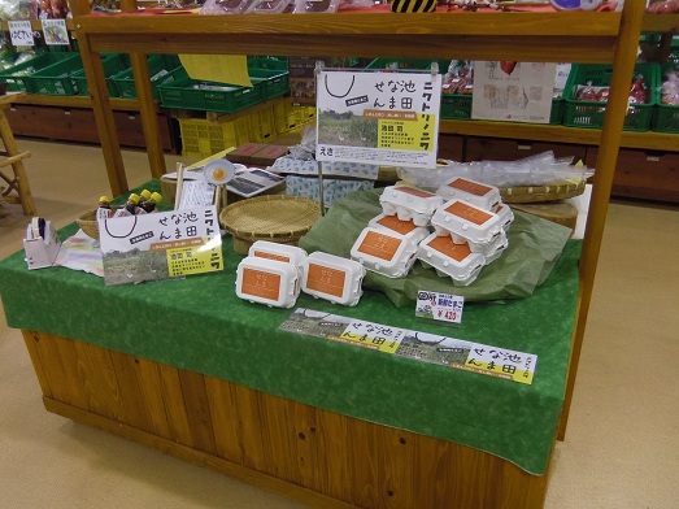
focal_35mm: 28
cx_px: 340
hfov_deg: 63.5
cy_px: 254
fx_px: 549
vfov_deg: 49.7
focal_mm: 5
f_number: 3.9
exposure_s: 1/40
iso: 320
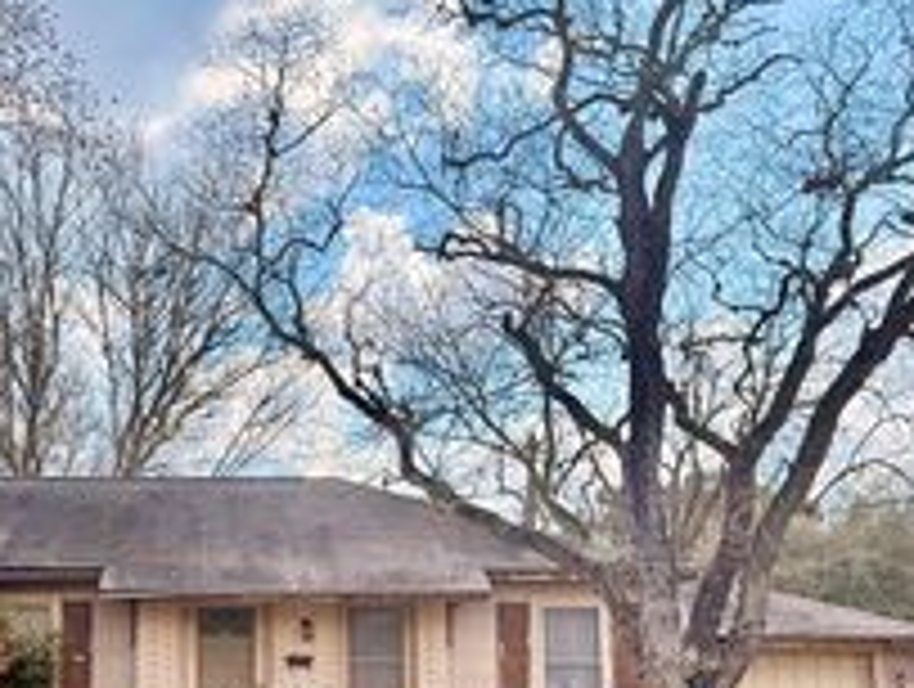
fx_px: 1561
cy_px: 515
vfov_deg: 24.6
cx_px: 180
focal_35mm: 59
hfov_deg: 31.8
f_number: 1.78
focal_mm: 6.76
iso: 125
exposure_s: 1/11905
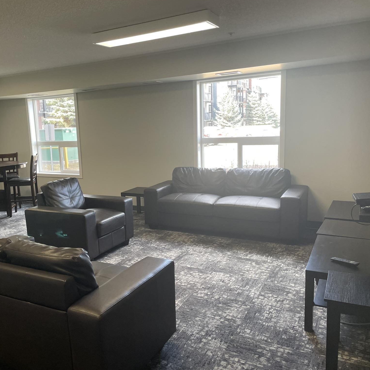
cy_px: 184
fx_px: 375
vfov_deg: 52.5
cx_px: 139
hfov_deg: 52.0
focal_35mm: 31
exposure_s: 1/120
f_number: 1.6
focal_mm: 4.2
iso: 125
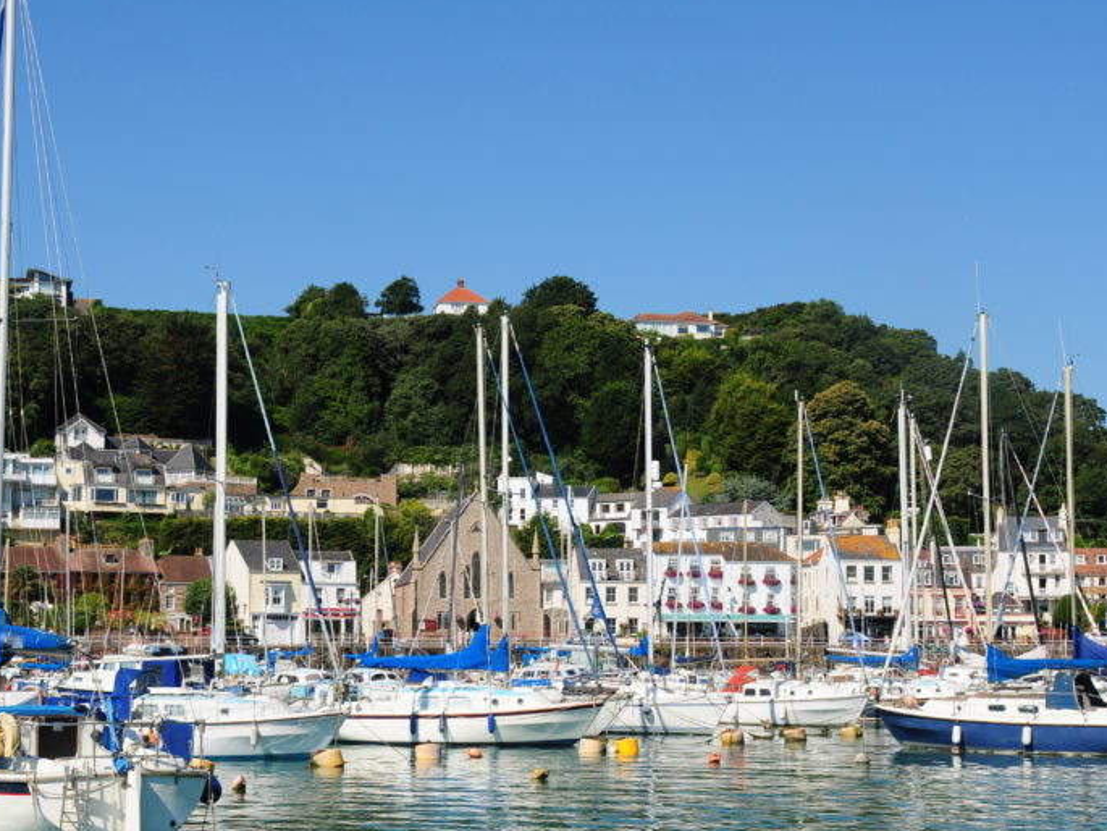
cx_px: 496
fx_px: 2134
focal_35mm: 67
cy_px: 451
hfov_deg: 29.1
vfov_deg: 22.0
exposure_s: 1/800
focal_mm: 31
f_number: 7.1
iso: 200
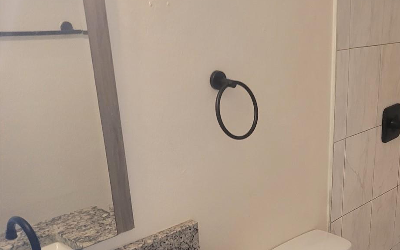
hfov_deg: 39.3
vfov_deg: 26.5
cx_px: 347
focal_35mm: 48
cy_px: 193
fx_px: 523
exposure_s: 1/40
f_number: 1.8
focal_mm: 5.4
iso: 400
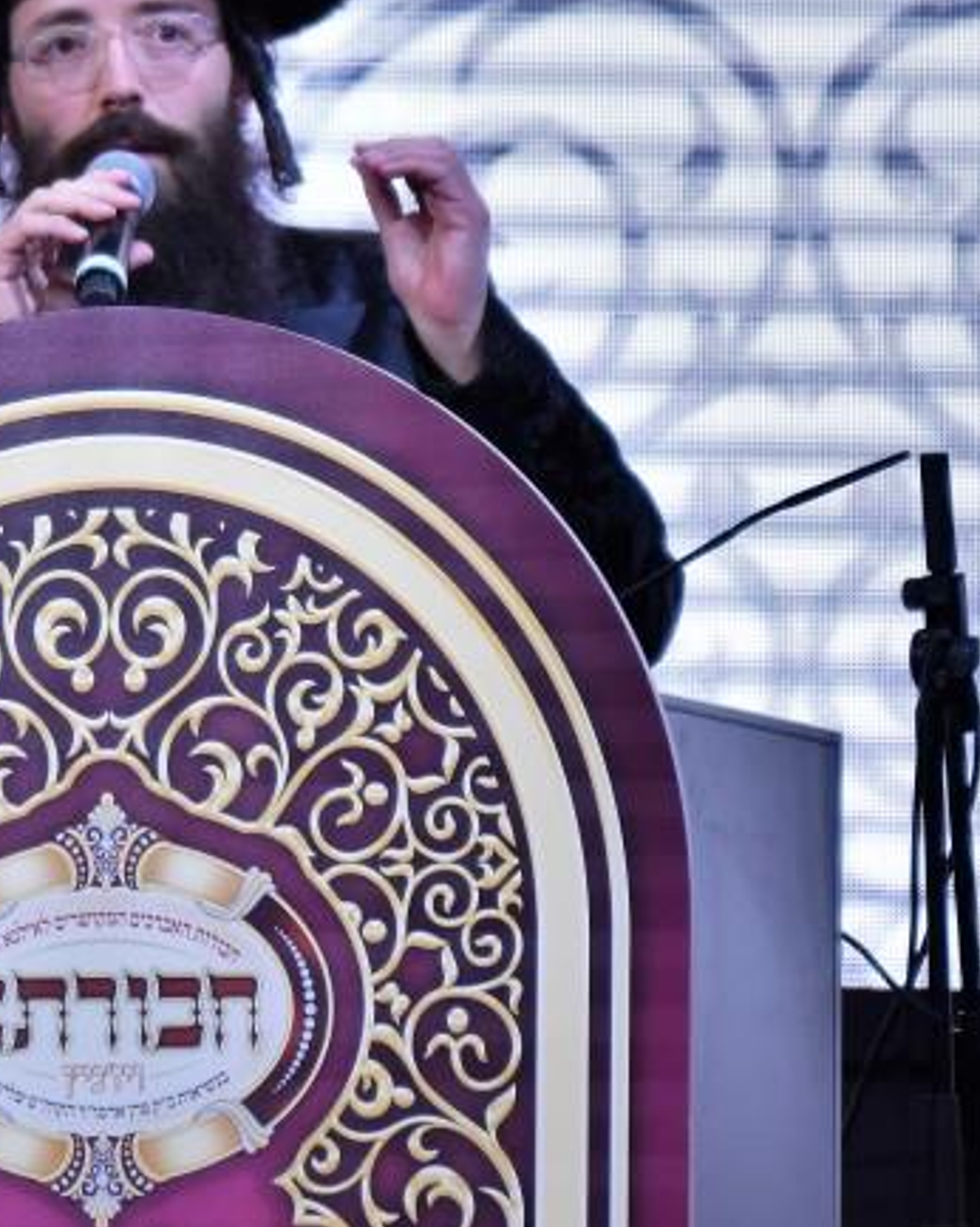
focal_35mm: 444
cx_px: 93
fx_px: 16109
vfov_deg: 4.4
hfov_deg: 3.5
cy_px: 577
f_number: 2.8
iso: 1250
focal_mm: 200
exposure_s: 1/1000
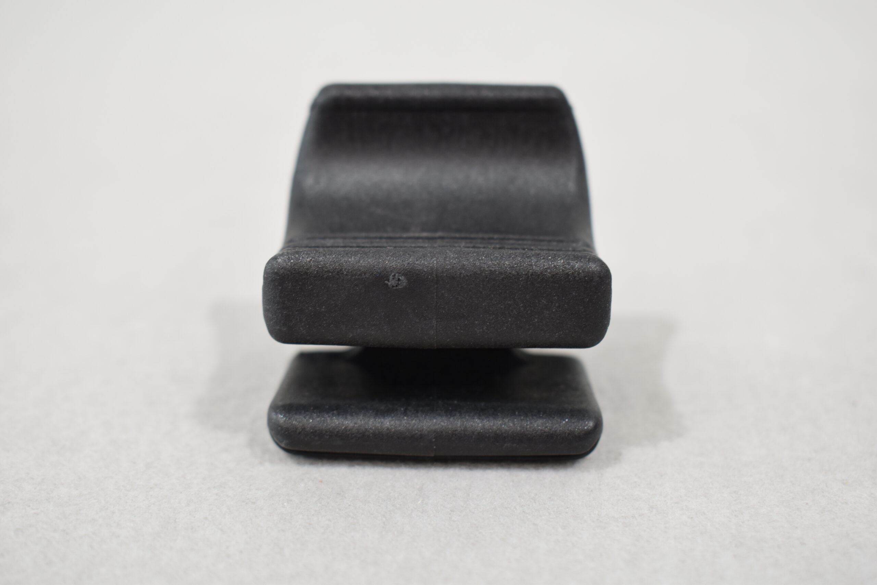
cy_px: 292
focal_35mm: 51
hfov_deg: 38.9
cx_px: 438
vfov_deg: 26.5
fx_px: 1242
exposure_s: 1/60
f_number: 5.6
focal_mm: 34
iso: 500
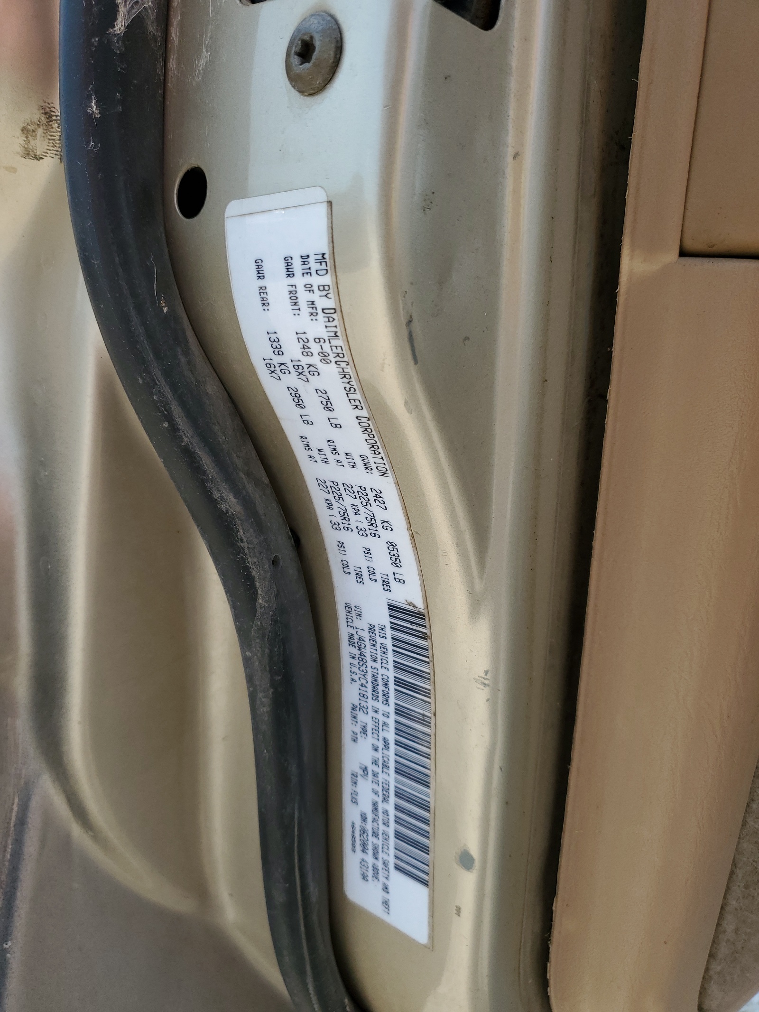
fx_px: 760
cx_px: 380
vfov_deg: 67.3
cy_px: 506
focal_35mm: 26
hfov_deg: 53.1
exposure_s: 1/1111
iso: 50
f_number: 1.5
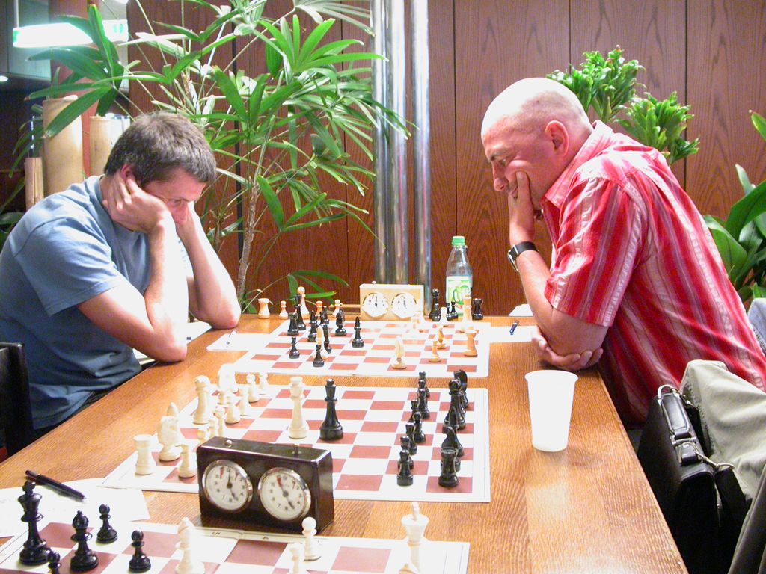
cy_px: 287
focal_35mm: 38
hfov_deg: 49.0
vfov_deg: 37.7
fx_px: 841
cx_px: 383
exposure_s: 1/10.2
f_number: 2.6
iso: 400
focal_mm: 7.85
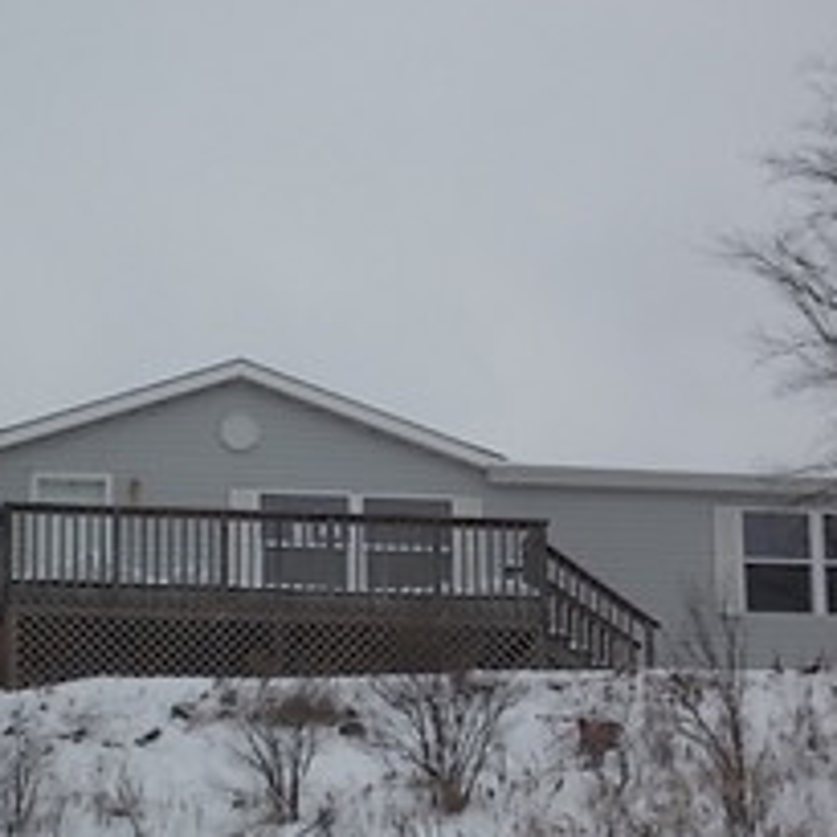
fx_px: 4623
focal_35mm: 169
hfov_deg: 10.3
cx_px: 253
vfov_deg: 10.3
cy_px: 494
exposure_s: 1/400
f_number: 6
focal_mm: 20.1
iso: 80
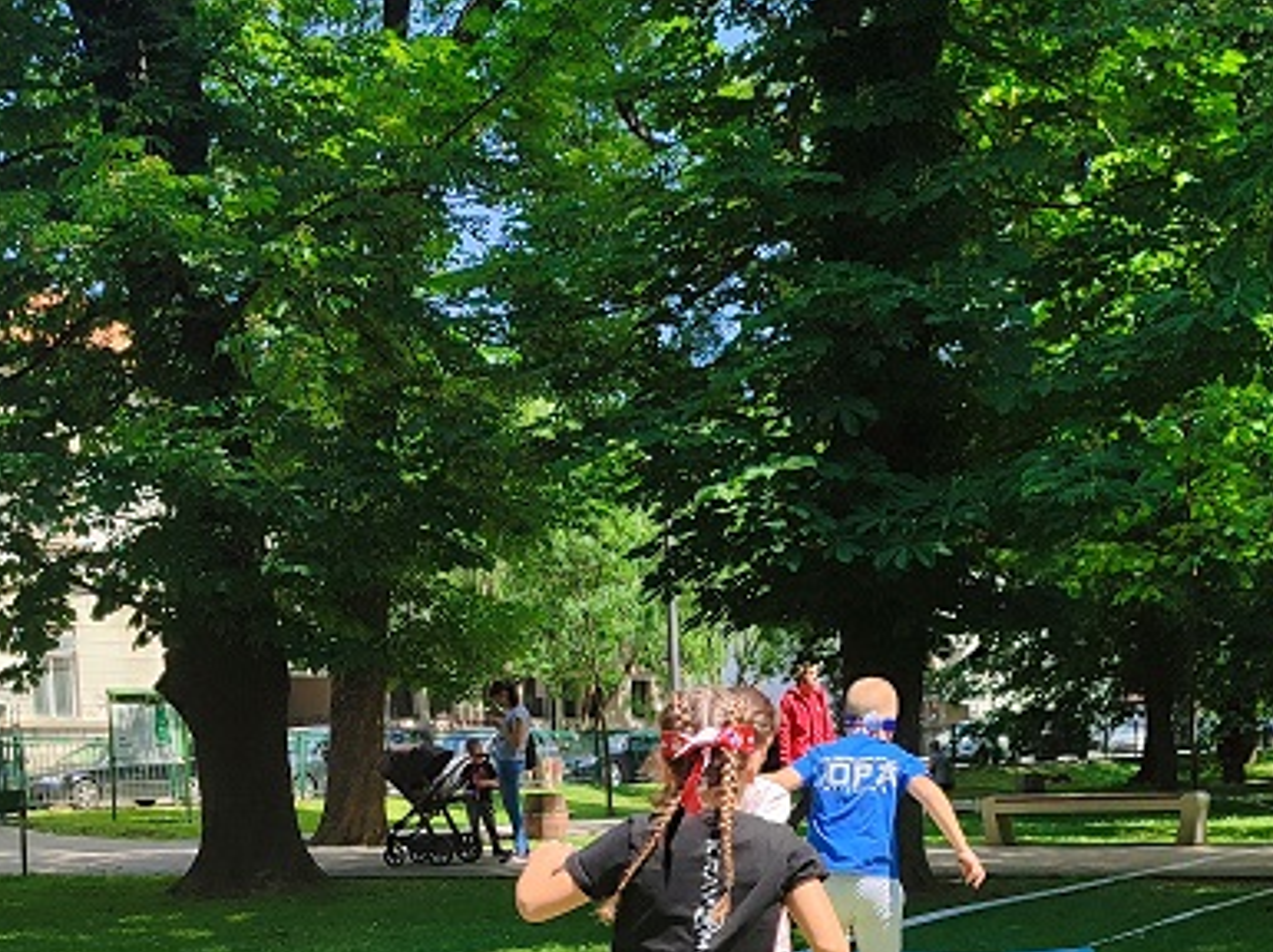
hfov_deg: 36.6
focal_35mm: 52
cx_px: 794
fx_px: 1911
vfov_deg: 26.7
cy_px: 909
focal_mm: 5.95
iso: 50
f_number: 1.89
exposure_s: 1/815
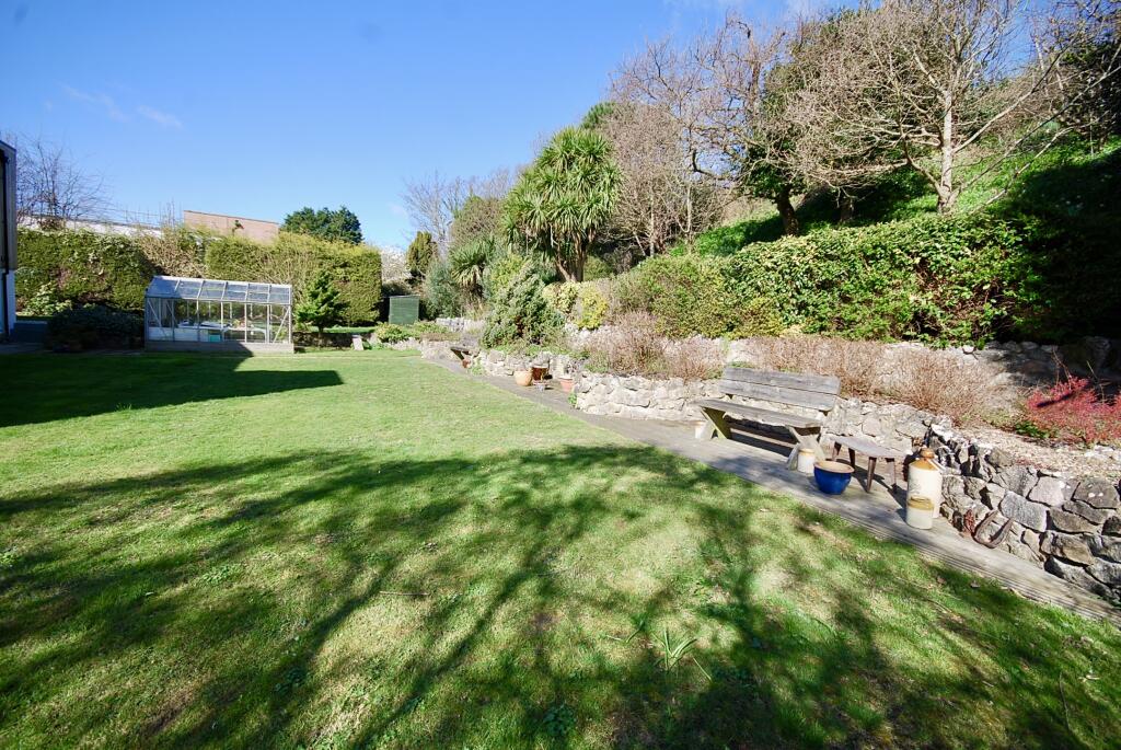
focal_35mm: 15
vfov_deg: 77.5
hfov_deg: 100.3
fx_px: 468
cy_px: 375
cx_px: 560
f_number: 6.3
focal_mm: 10
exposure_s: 1/160
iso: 100
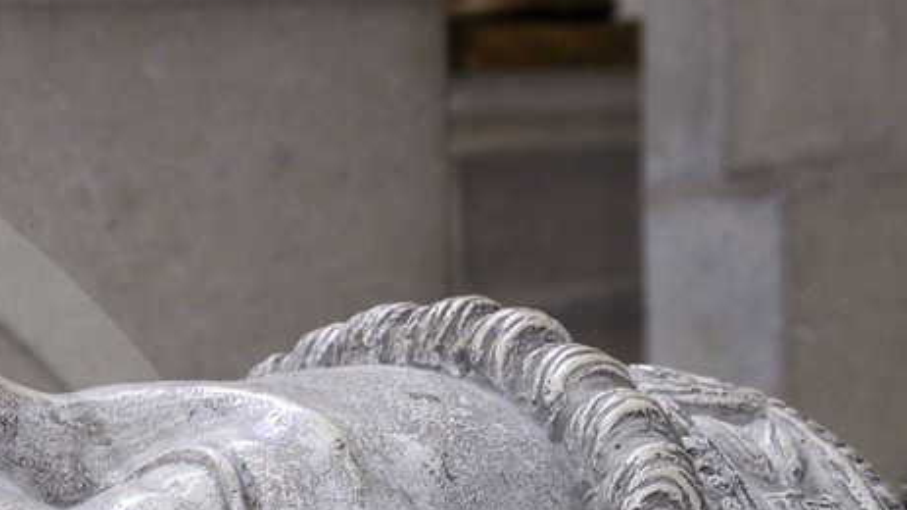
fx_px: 2957
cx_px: -484
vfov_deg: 9.4
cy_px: 871
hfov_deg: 15.9
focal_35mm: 123
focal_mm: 34
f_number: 5.6
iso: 800
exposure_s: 1/13
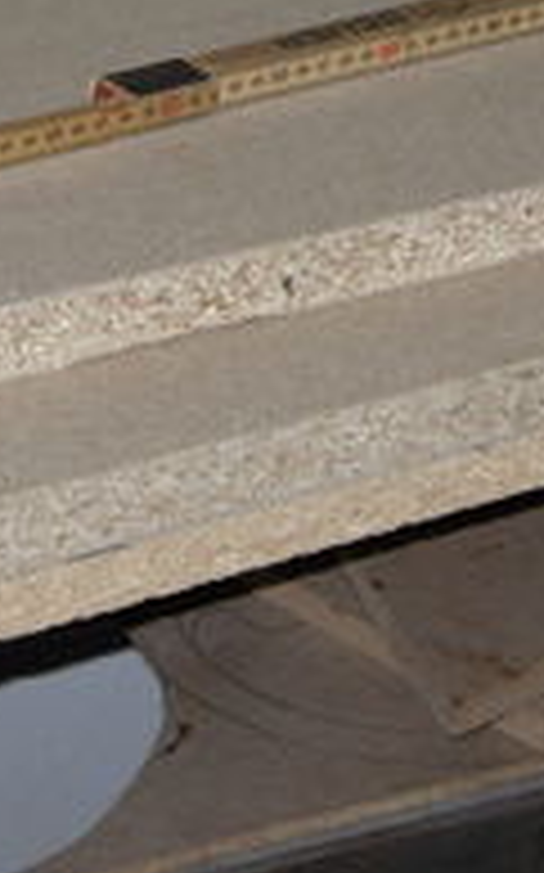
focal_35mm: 154
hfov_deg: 8.5
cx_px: 288
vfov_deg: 13.4
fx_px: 3658
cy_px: 9
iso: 80
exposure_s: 1/51
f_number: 3.8
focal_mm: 7.88
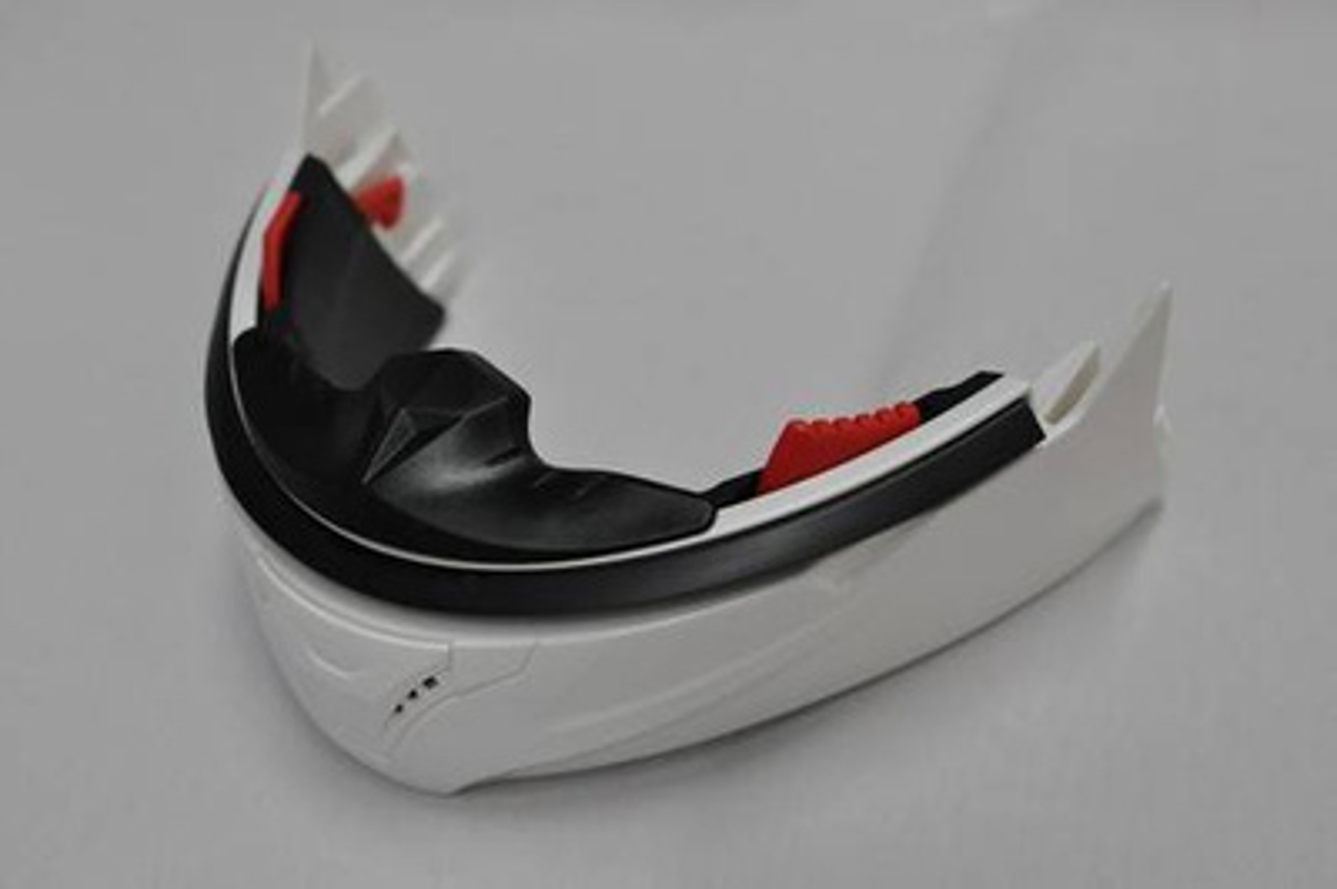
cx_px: 668
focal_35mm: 52
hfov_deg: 37.9
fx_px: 1948
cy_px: 444
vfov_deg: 25.7
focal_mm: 35
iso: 1000
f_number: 4
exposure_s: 1/60
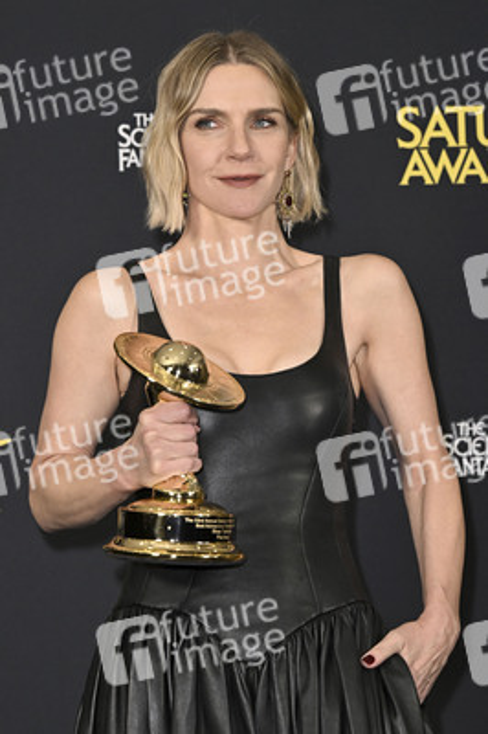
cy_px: 367
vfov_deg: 20.8
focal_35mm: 98
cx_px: 244
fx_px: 1996
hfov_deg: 13.9
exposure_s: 1/320
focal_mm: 98
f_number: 5.6
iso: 2000
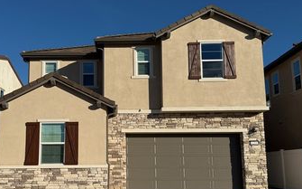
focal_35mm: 38
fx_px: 313
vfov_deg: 33.4
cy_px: 119
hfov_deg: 51.0
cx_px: 114
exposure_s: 1/8130
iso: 80
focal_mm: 6.76
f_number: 1.78
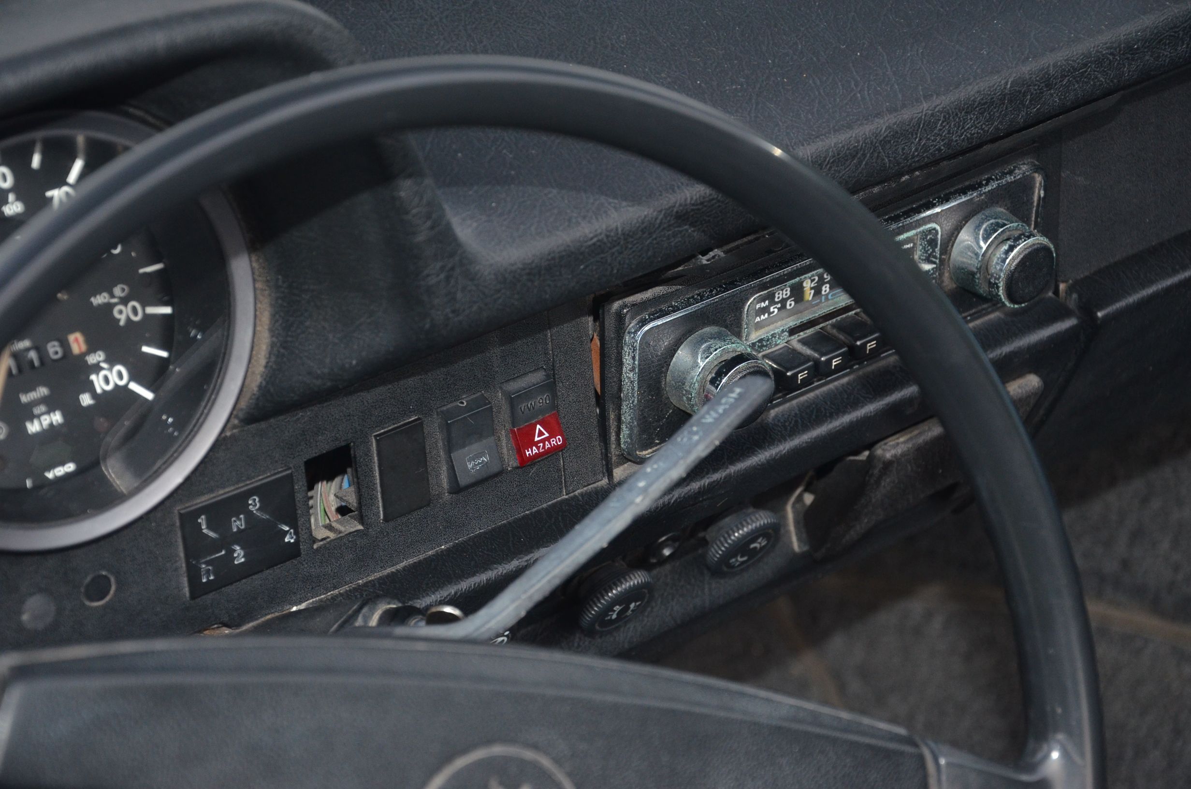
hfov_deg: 20.7
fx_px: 3268
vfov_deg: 13.8
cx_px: 596
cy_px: 394
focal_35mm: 99
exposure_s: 1/60
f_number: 5.3
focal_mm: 66
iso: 800
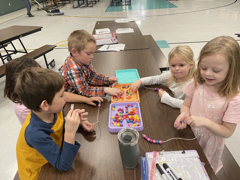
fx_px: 180
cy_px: 90
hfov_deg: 67.3
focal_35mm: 26
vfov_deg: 53.1
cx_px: 120
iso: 160
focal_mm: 4.2
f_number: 1.6
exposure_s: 1/60
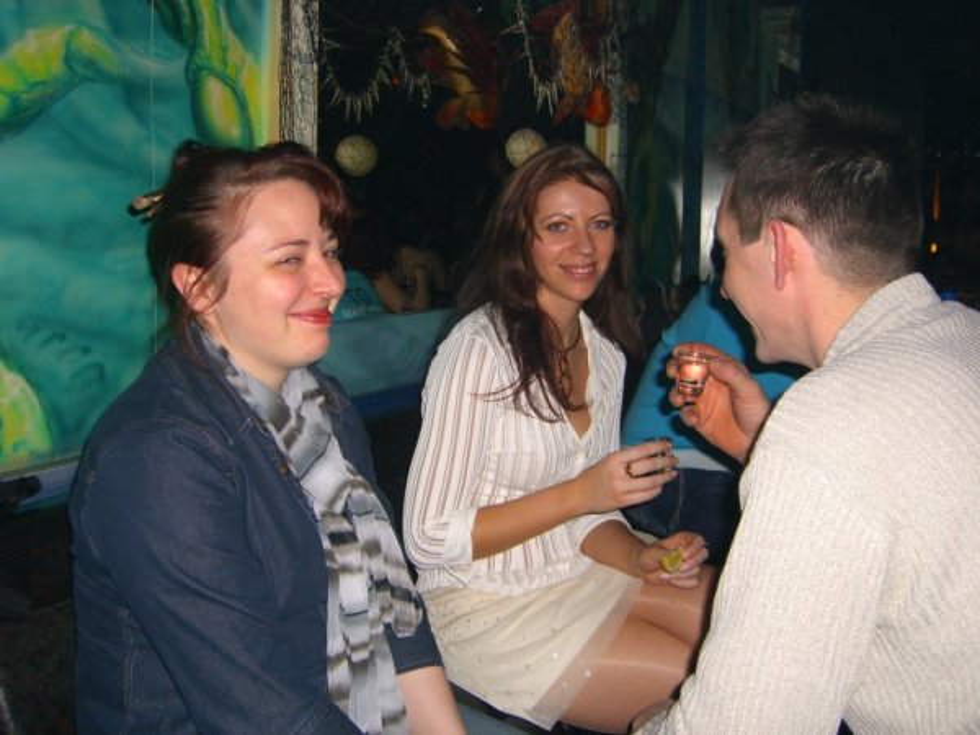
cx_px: 490
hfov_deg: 49.0
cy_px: 368
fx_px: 1076
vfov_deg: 37.7
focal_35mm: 38
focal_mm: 7.9
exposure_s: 1/60
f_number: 2.8
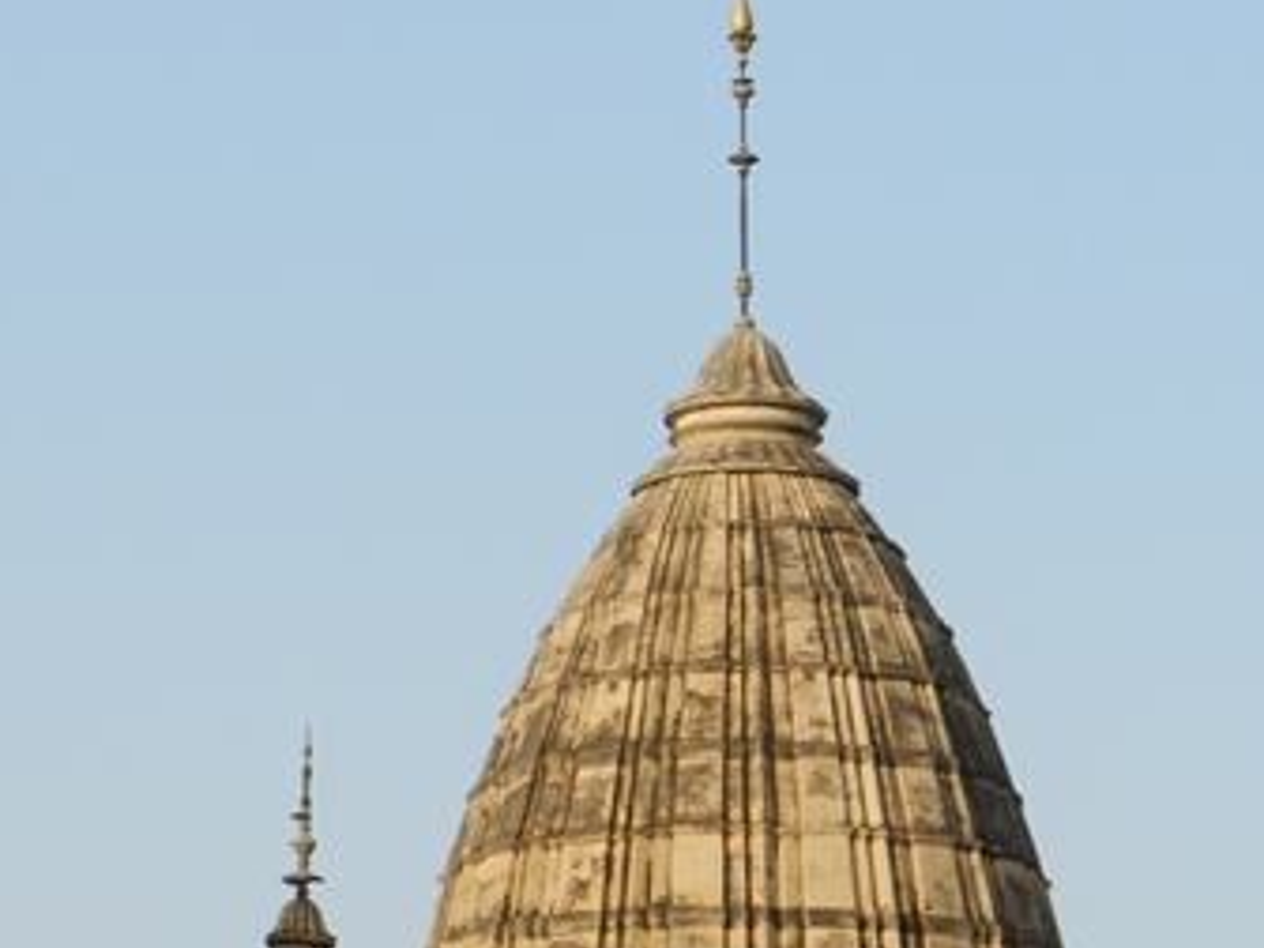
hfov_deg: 9.8
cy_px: 895
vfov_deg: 7.3
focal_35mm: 202
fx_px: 7376
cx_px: 703
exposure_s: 1/400
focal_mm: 19.1
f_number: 5
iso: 160
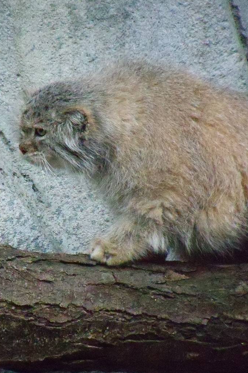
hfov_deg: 2.4
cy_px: 182
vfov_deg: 3.6
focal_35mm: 570
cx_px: 42
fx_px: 5892
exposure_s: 1/320
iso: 1600
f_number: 4.8
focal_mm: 62
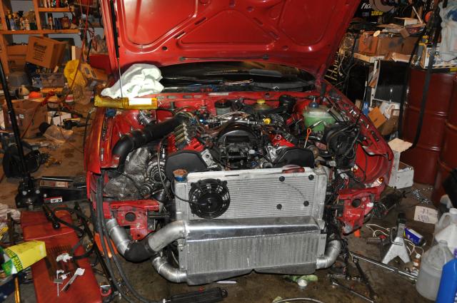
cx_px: 228
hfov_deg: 62.0
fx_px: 380
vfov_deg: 43.5
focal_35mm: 30
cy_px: 152
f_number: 3.5
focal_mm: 20
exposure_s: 1/60
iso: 800
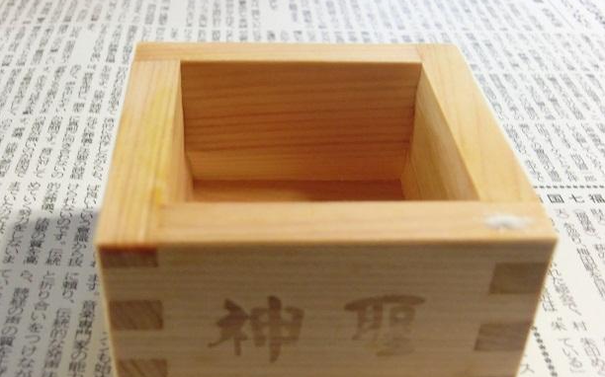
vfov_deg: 26.3
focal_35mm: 49
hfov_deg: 41.1
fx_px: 808
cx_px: 302
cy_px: 220
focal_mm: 8.2
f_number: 3.3
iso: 400
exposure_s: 1/20
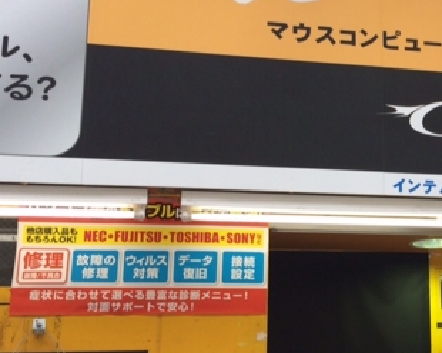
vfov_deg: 21.0
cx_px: 459
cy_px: 159
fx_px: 955
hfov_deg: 24.7
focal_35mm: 73
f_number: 2.2
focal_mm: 4.15
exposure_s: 1/173
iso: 32
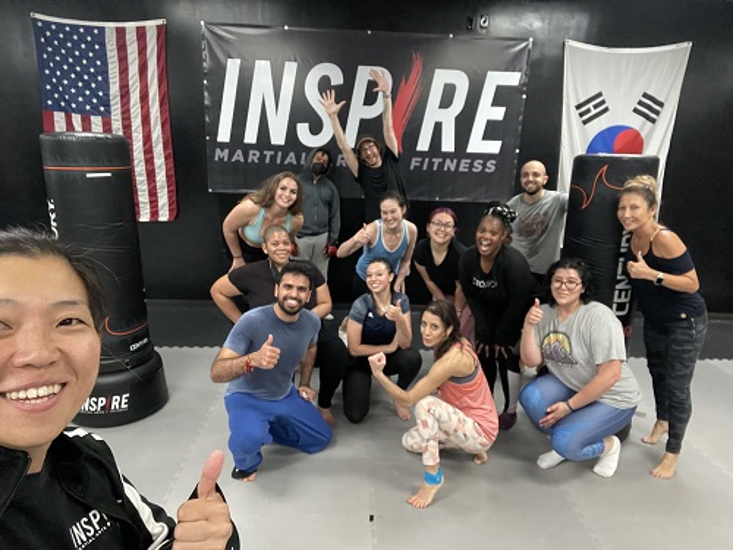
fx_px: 487
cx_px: 366
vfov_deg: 58.9
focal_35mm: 23
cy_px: 275
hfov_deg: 73.9
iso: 640
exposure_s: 1/30
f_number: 2.2
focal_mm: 2.71
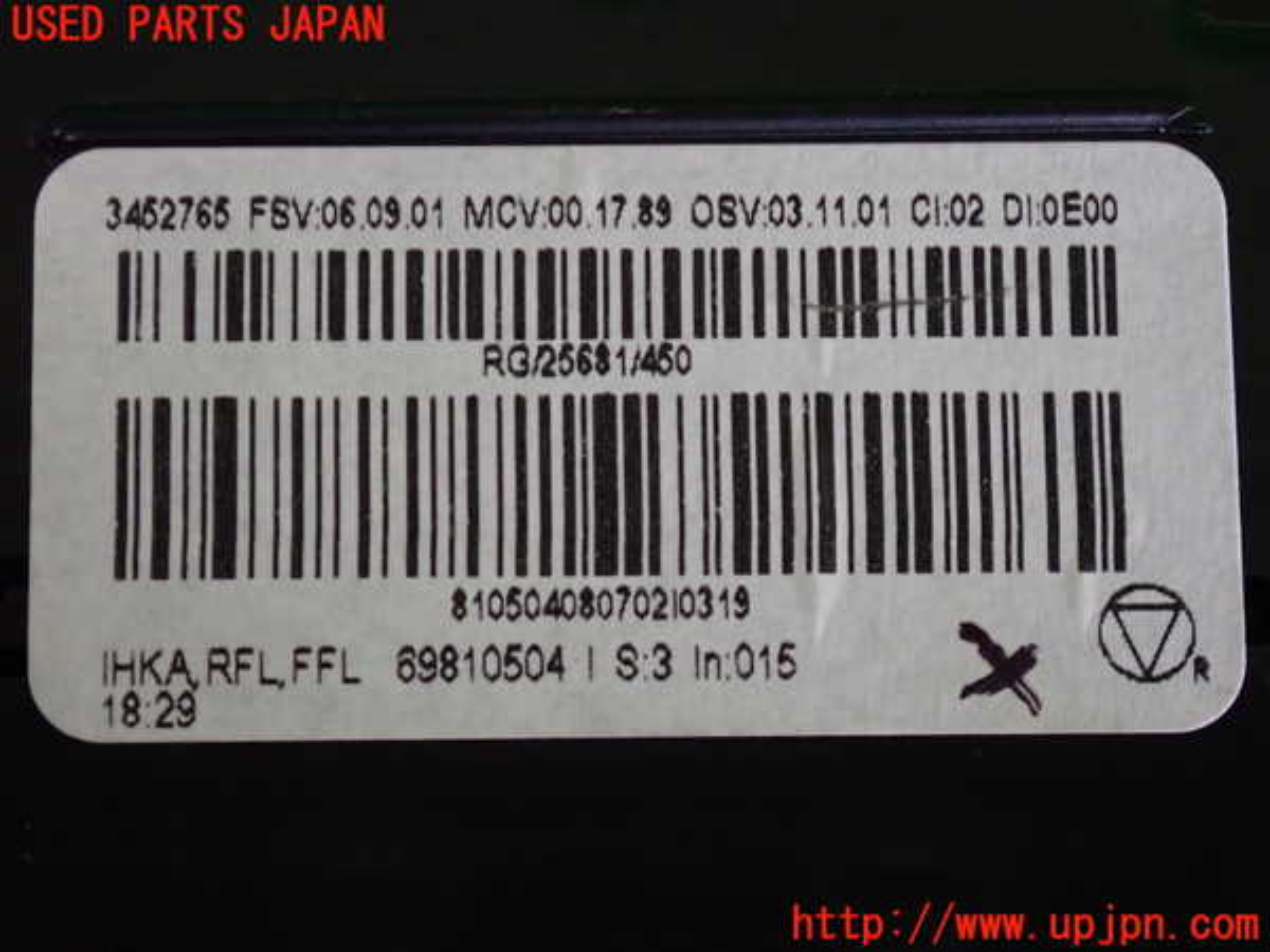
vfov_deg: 14.8
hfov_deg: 19.6
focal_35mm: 100
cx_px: 635
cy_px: 476
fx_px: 3669
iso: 800
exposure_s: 1/60
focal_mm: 18
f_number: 4.9
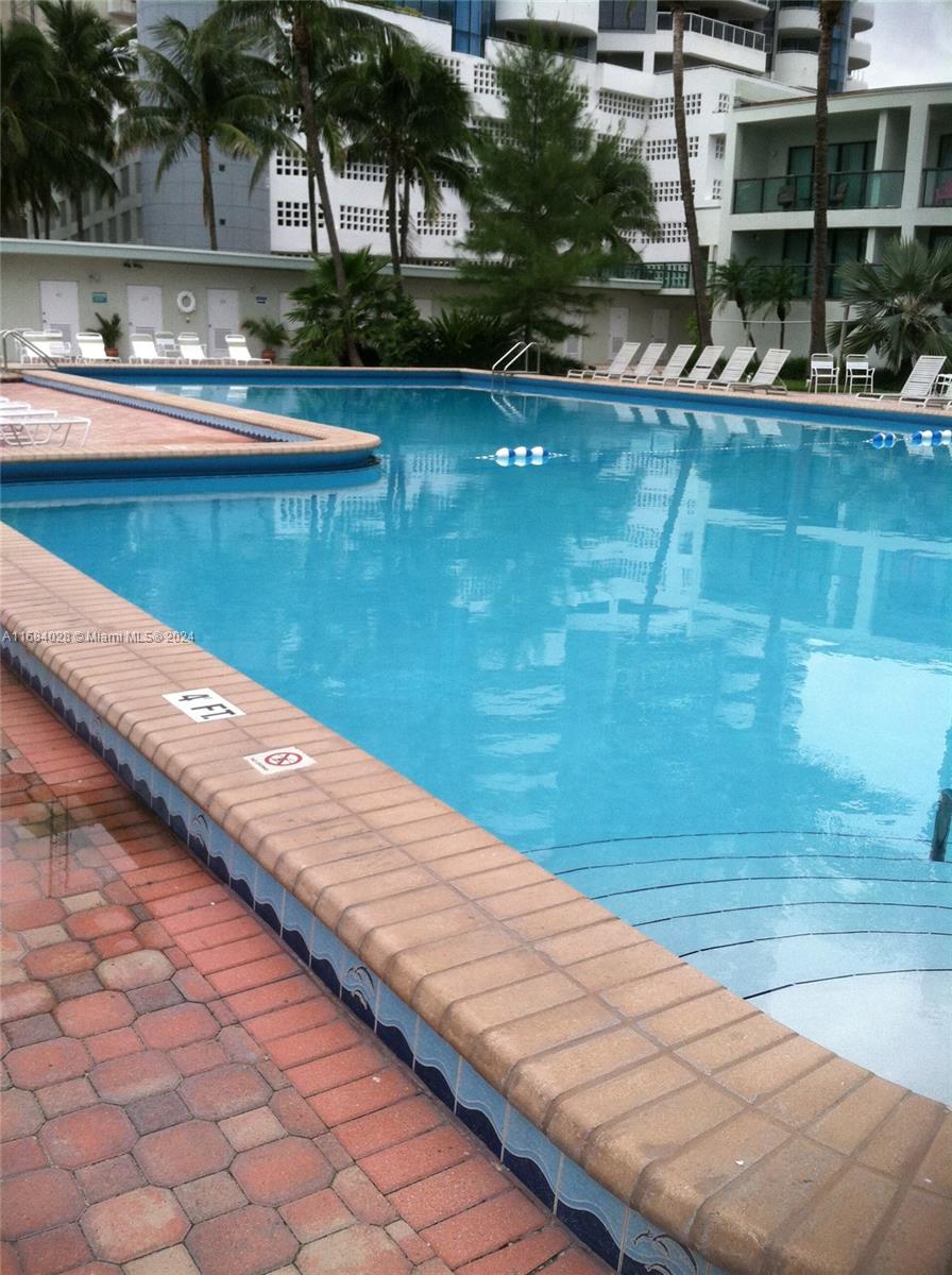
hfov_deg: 40.6
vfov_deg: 52.7
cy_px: 638
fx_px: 1287
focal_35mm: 35
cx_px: 476
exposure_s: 1/556
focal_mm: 3.85
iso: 80
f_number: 2.8
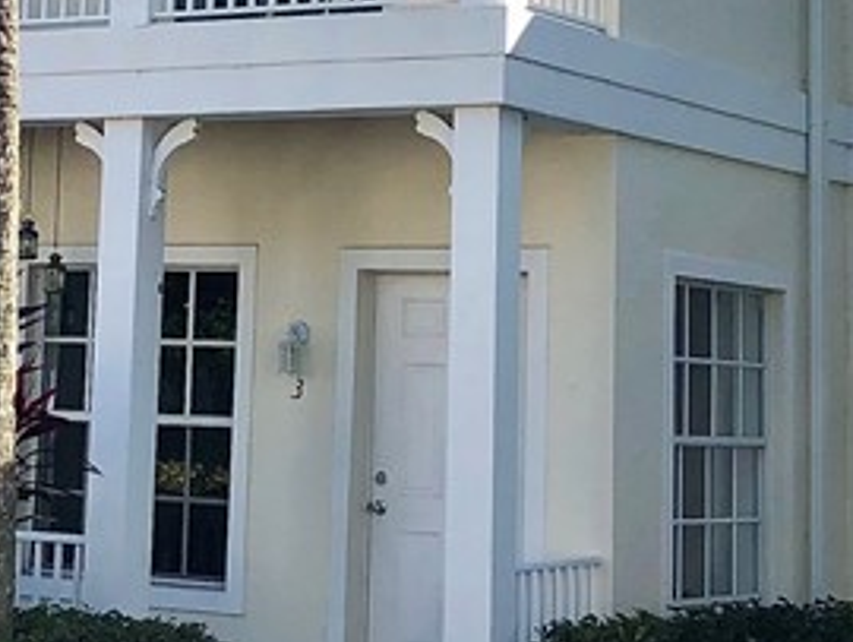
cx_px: 306
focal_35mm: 106
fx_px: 2614
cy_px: -6
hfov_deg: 18.5
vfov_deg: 13.8
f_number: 1.8
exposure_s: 1/1021
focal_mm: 3.99
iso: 20
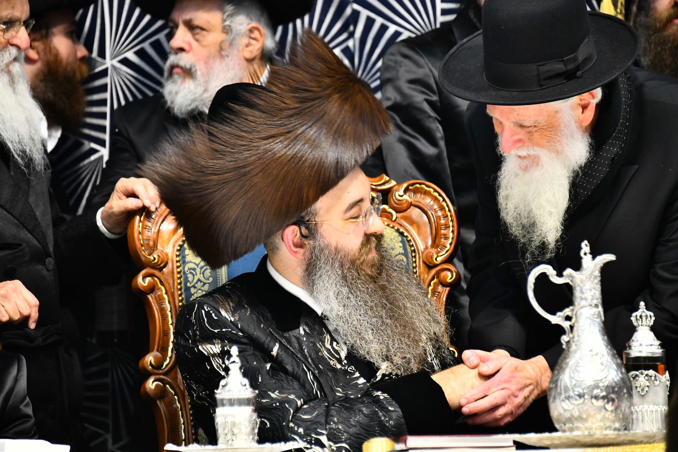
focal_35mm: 230
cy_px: 226
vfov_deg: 6.0
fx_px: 4331
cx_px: 339
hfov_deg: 9.0
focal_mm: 230
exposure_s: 1/160
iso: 2500
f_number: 5.6
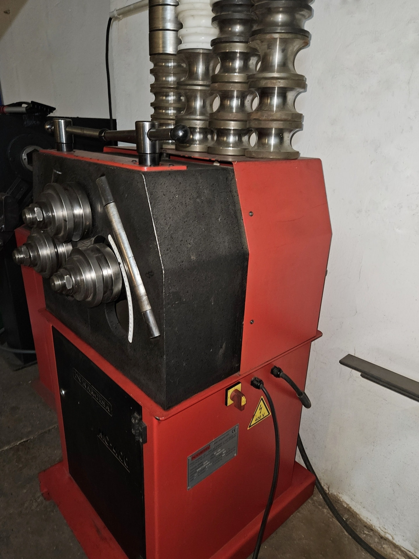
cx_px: 210
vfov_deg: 73.9
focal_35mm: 23
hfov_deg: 58.9
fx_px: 371
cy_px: 280
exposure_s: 1/8
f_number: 1.8
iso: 400
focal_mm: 5.4
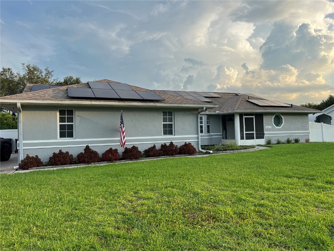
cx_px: 167
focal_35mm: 26
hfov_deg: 67.3
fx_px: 251
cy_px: 126
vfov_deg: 53.1
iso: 50
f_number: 1.5
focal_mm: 5.7
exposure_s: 1/1488
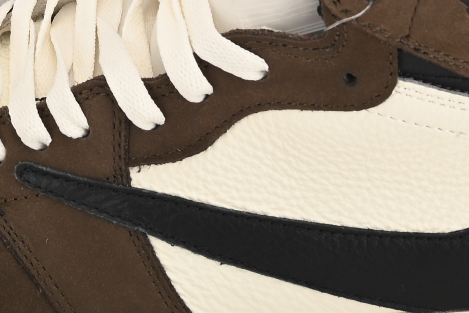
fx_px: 2918
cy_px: -289
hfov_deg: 9.2
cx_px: 252
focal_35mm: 224
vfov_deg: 6.0
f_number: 11
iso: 100
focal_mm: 46
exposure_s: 1/200
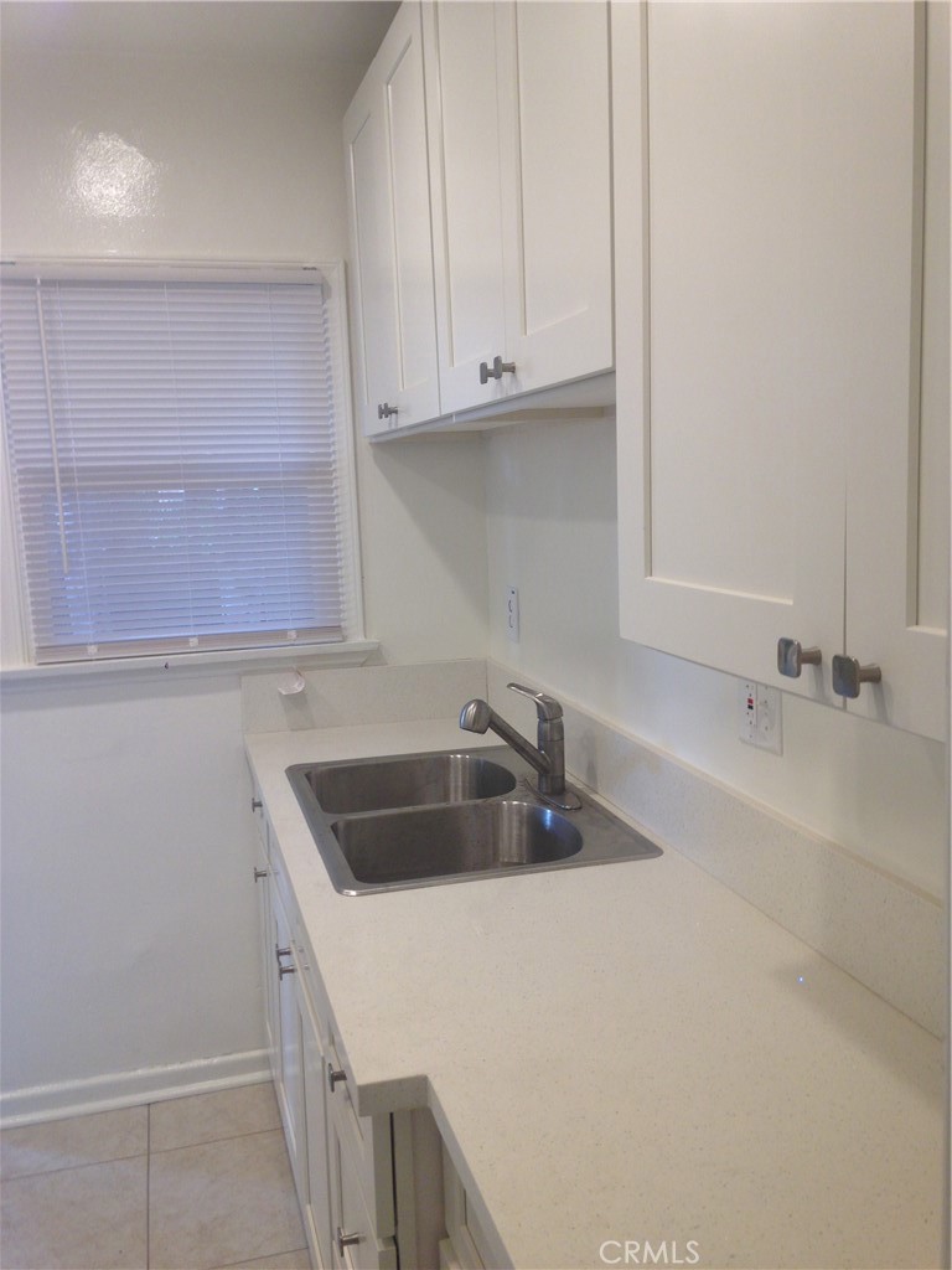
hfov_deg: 42.9
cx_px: 476
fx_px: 1210
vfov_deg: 55.4
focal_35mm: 33
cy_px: 635
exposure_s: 1/30
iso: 50
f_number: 2.4
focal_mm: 4.12
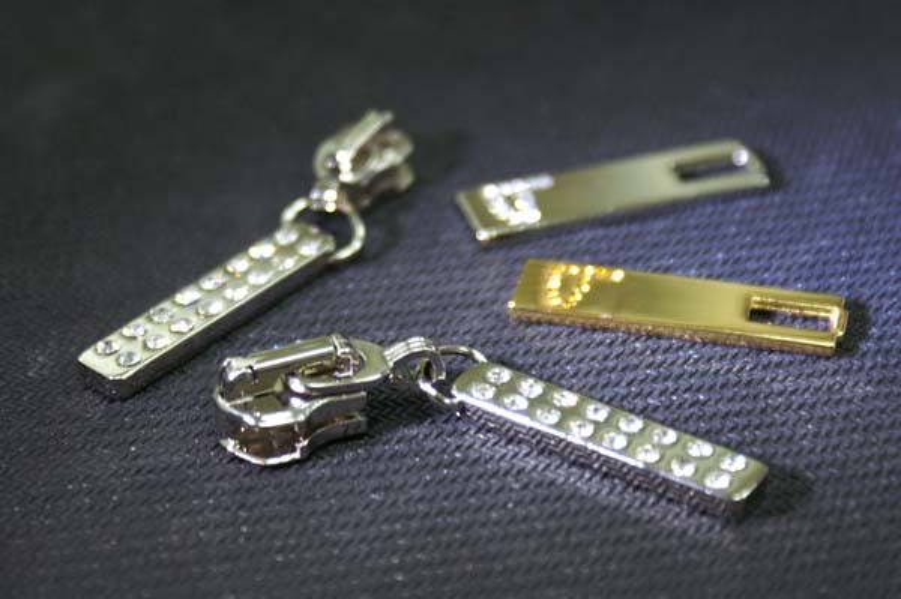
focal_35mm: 105
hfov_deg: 19.5
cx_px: 450
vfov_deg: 13.0
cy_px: 300
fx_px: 2626
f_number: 5.6
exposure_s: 1/50
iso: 800
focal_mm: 70
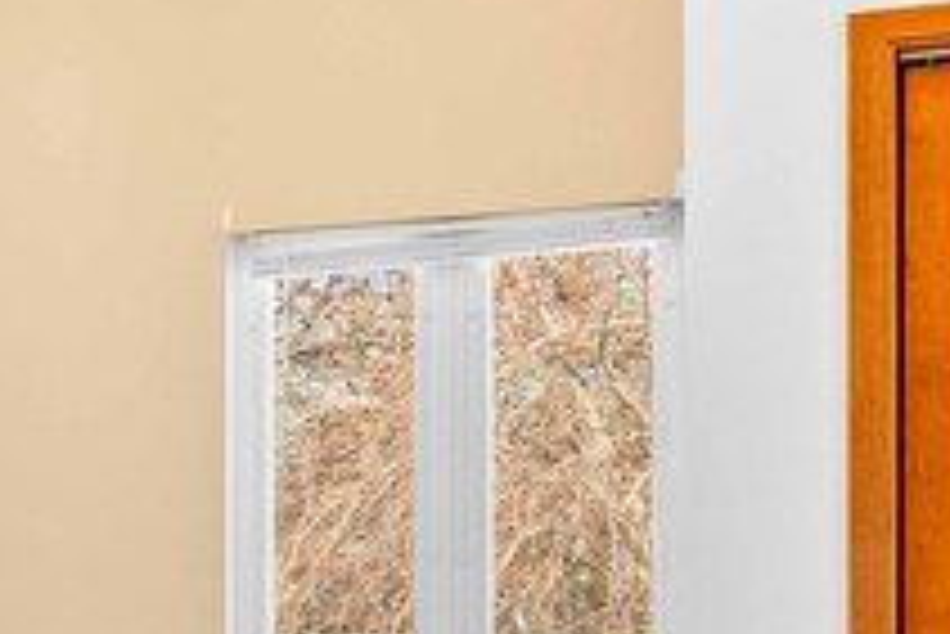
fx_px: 2429
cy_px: 526
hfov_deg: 16.7
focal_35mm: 92
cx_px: -939
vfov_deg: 14.8
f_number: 11
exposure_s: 1/2
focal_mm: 12
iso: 160
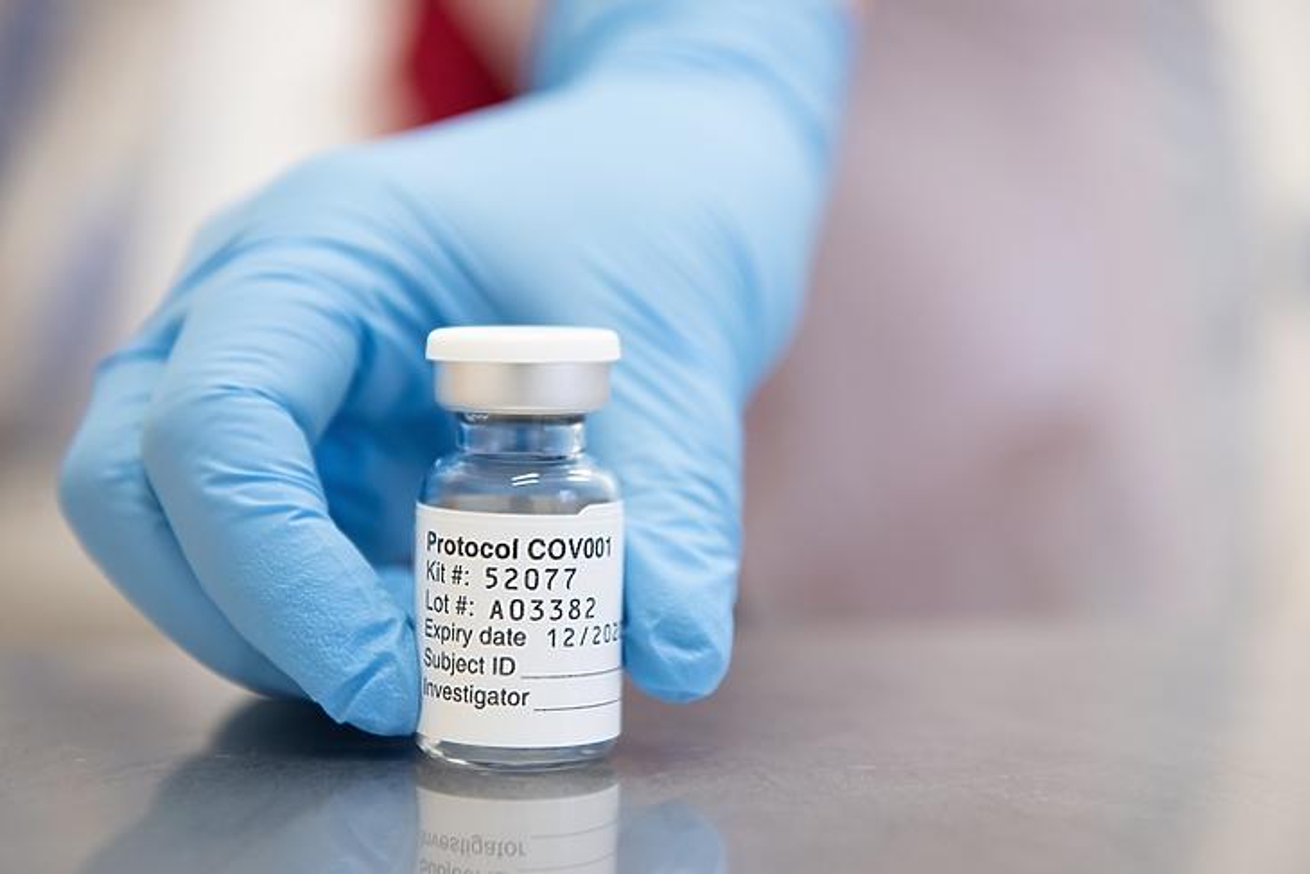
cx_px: 655
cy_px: 437
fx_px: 2548
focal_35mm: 70
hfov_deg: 28.8
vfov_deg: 19.5
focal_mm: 70
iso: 1250
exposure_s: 1/125
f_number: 4
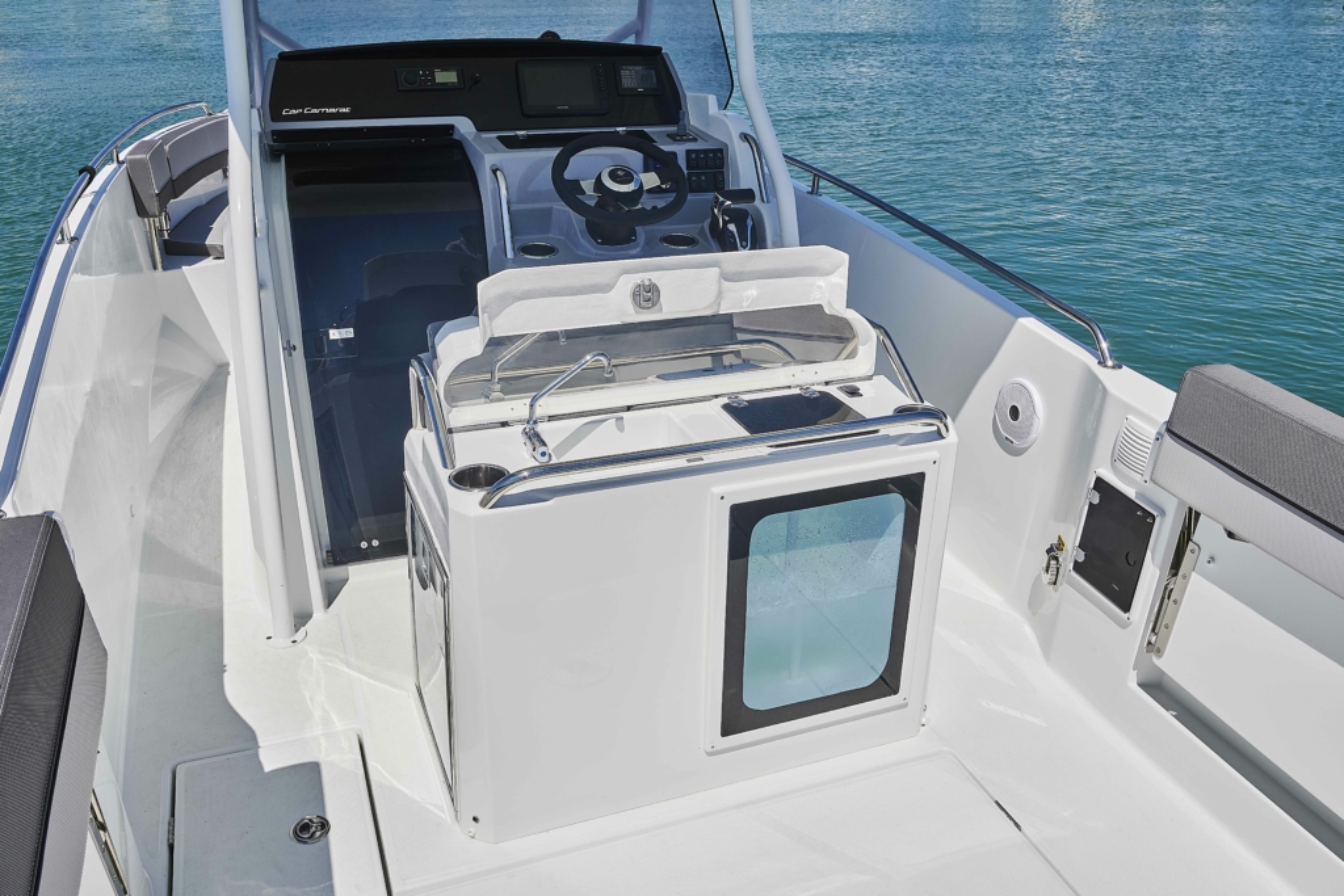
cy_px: 448
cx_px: 672
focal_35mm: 30
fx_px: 1120
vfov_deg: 43.6
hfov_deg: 61.9
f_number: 18
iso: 125
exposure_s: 1/160
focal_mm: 30
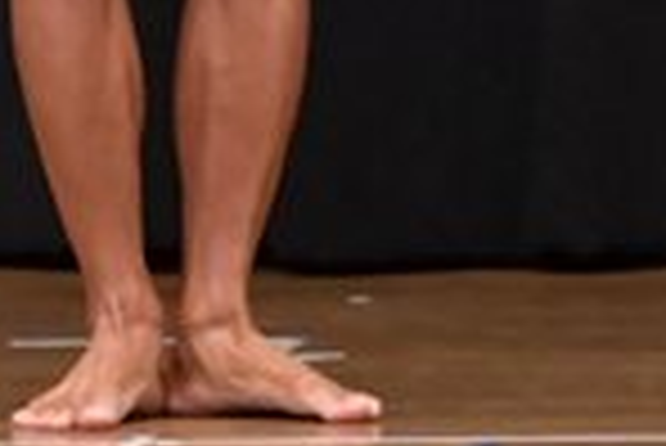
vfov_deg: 1.1
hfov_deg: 1.6
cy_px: -581
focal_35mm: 1255
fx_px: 23240
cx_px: -7
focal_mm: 160
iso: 6400
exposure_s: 1/400
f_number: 5.6
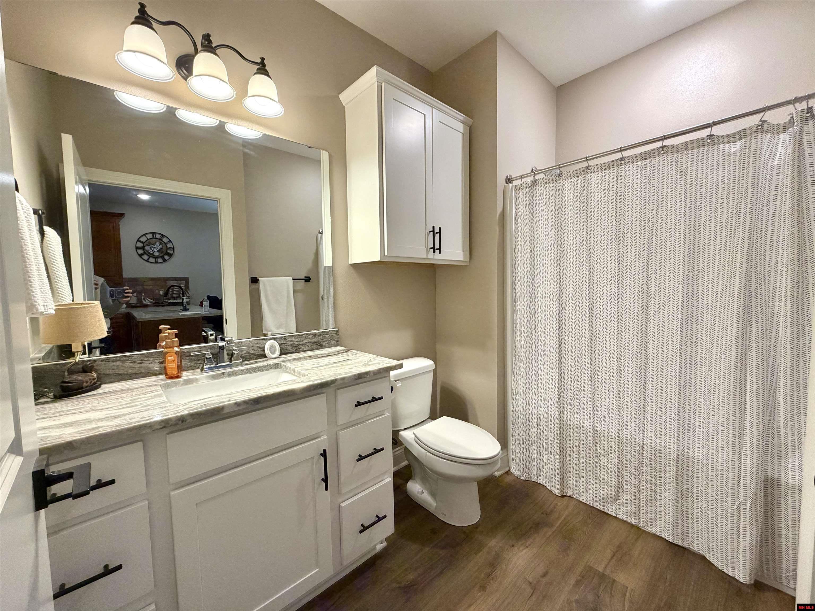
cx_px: 408
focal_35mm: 14
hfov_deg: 102.1
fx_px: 330
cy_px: 306
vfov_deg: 85.7
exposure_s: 1/120
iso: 320
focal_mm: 2.22
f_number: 2.2
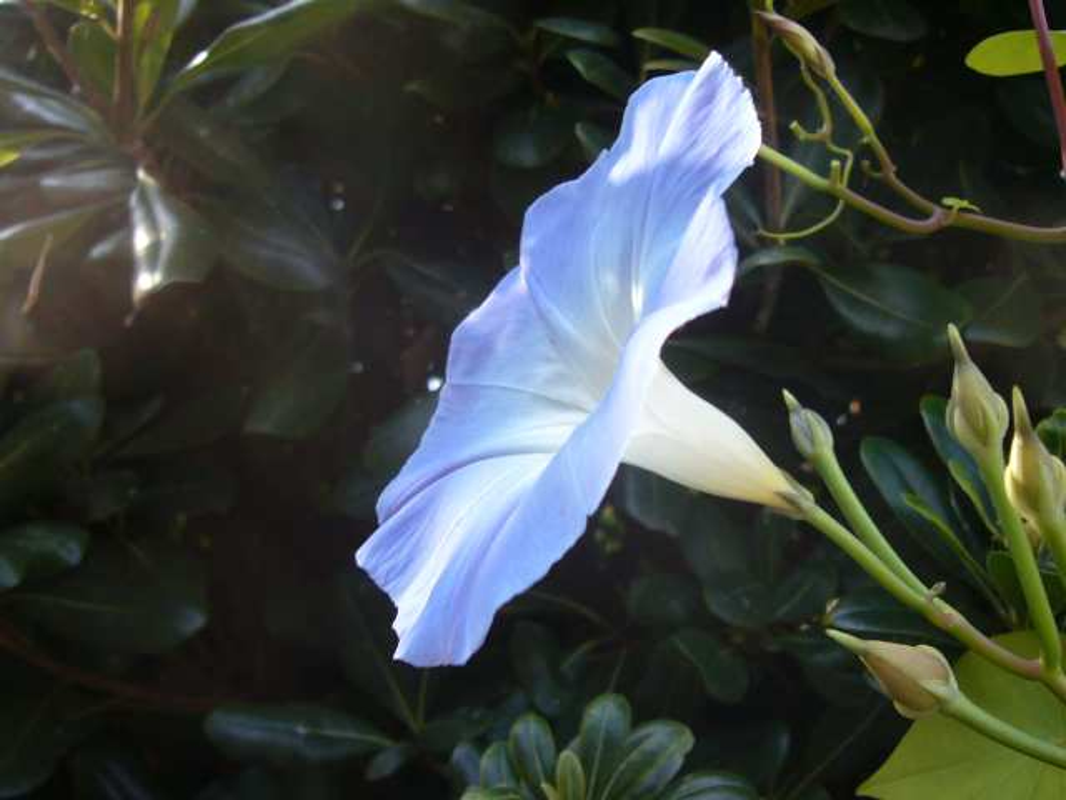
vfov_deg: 36.8
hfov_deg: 47.9
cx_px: 533
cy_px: 400
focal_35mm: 39
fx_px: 1201
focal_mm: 4.6
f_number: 2.8
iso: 80
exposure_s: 1/160
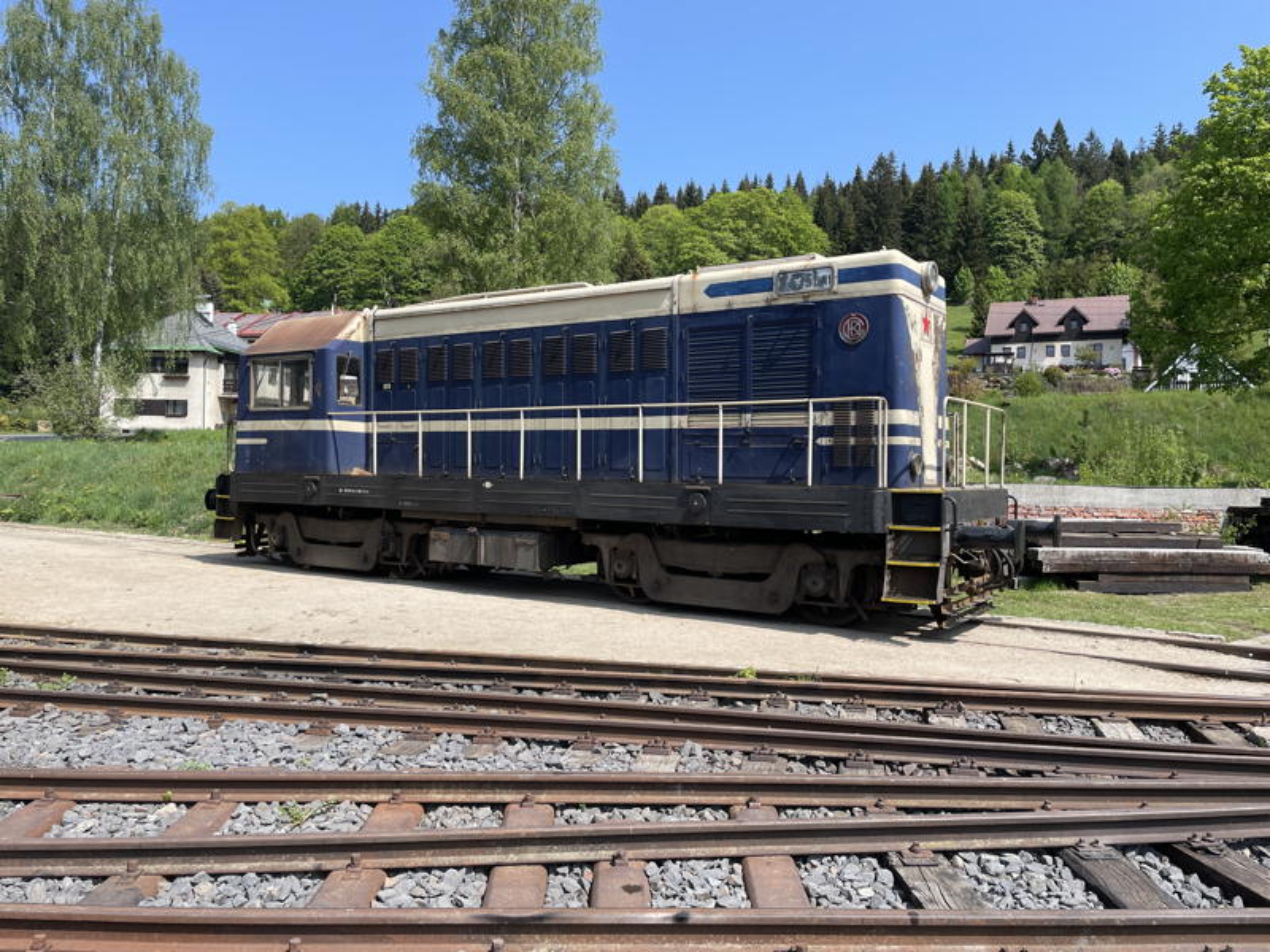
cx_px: 635
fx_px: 954
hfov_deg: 67.3
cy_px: 476
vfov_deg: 53.1
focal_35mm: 26
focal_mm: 4.2
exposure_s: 1/2174
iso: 32
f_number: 1.6
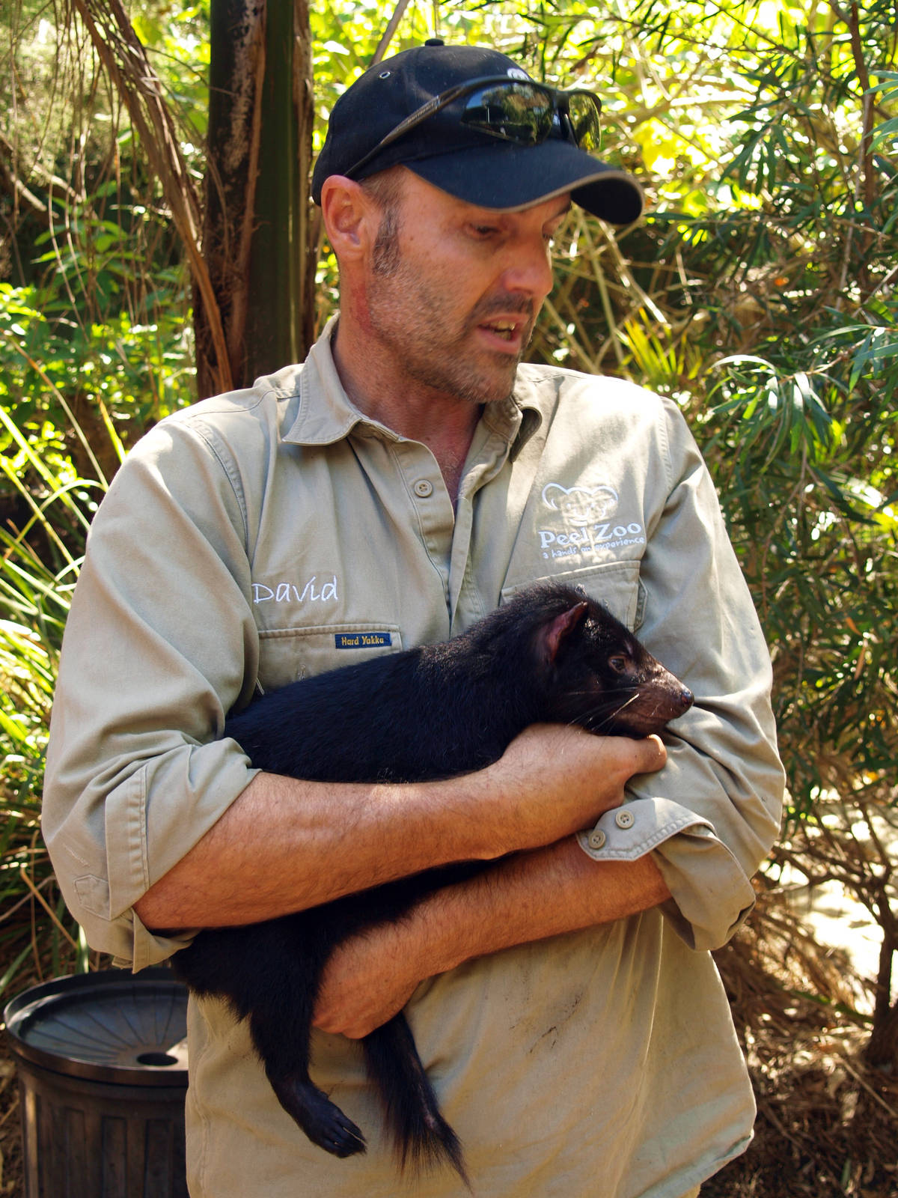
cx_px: 449
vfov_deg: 31.2
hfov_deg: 23.7
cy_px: 599
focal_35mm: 62
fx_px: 2145
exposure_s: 1/40
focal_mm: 31
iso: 160
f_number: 5.6
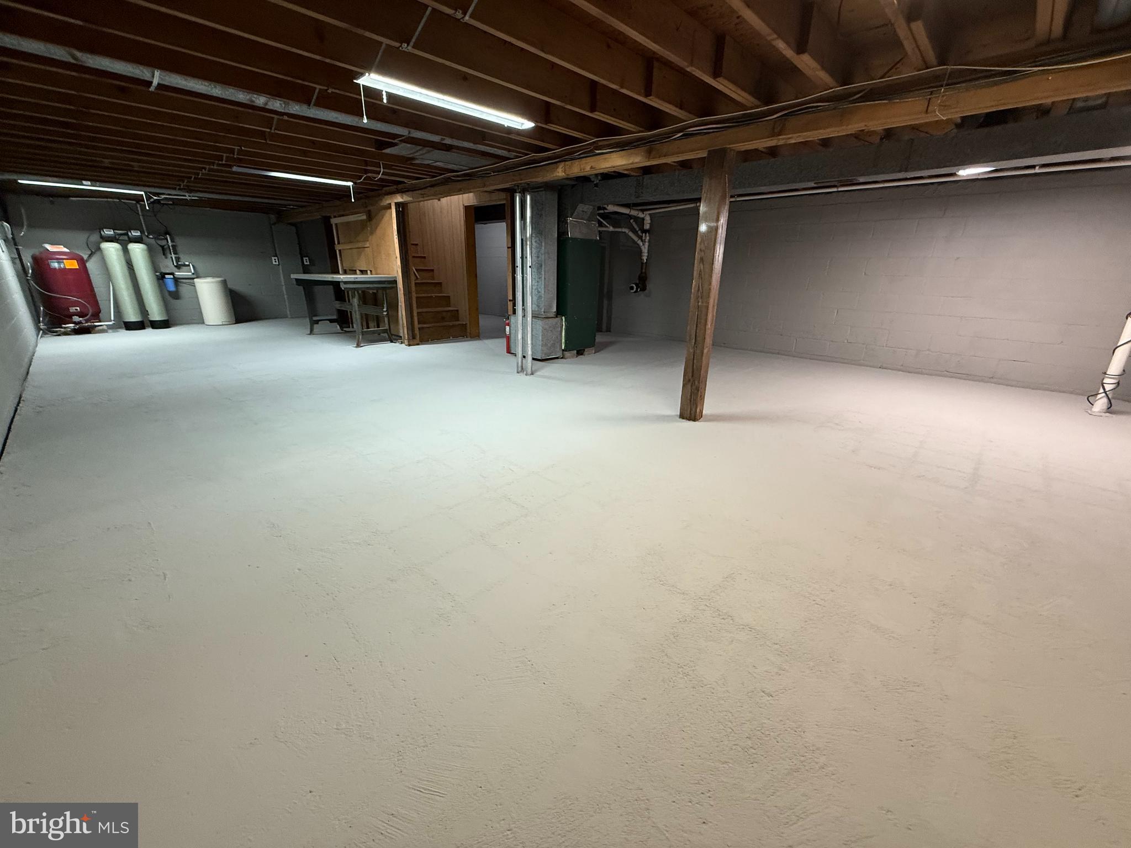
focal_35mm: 14
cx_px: 566
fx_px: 457
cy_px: 424
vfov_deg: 85.7
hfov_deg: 102.1
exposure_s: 1/60
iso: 200
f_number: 2.2
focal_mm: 2.22
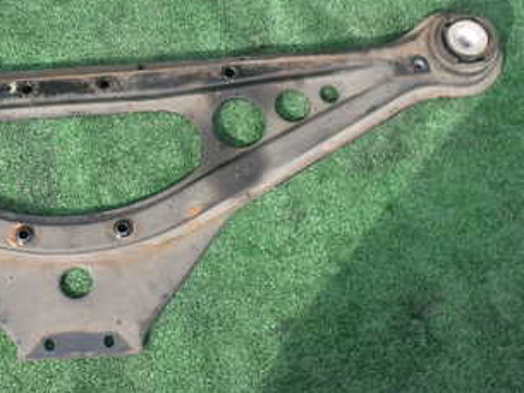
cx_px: 91
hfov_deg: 31.7
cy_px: 141
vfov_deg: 24.7
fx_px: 893
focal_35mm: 59
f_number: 3.2
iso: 100
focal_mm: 5.4
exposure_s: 1/400
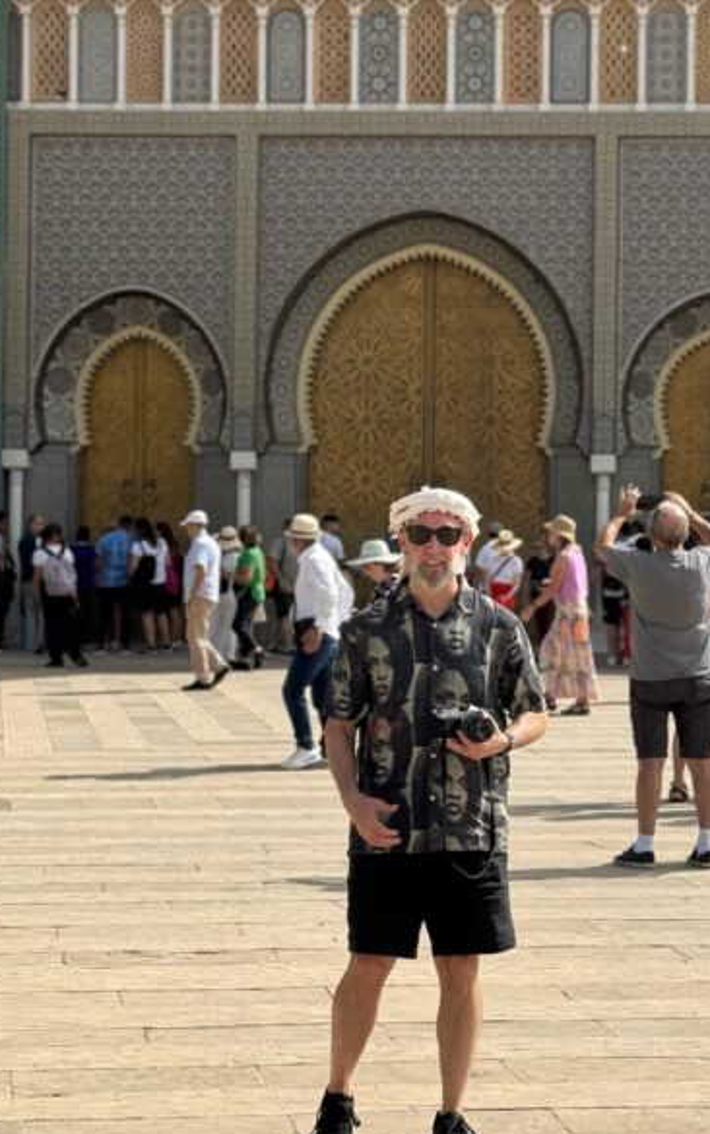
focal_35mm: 89
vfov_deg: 23.3
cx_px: 436
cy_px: 463
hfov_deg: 14.7
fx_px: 2753
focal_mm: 6.76
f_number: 1.78
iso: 64
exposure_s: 1/3610
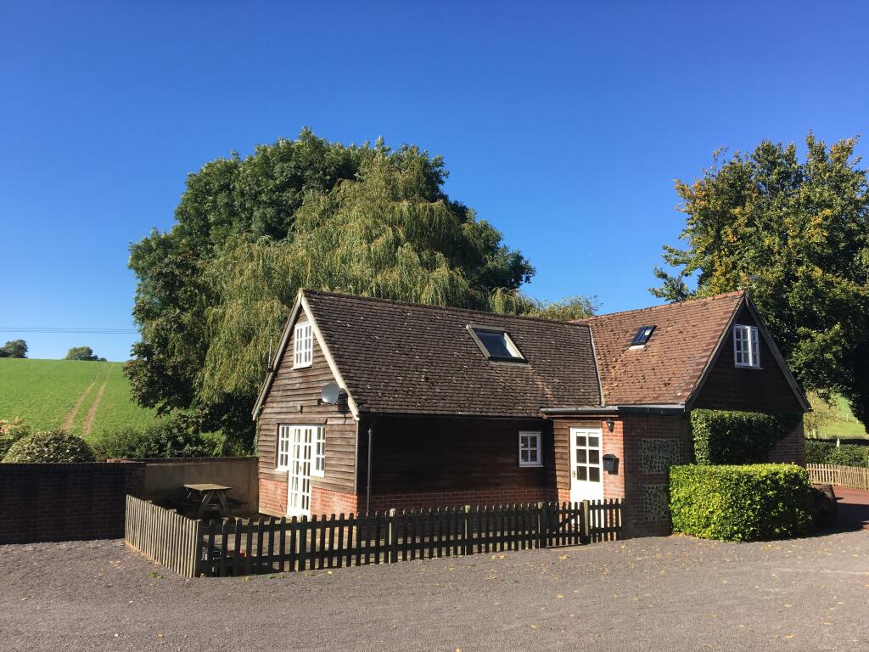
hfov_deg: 61.7
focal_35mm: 29
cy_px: 326
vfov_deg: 48.2
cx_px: 434
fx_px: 728
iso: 25
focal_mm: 4.15
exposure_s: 1/938
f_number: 2.2
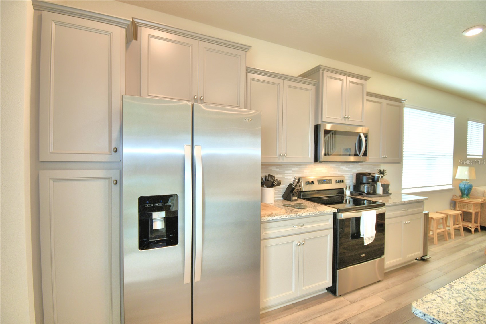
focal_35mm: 15
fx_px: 202
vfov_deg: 77.3
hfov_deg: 100.4
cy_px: 162
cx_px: 243
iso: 200
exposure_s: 1/40
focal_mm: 10
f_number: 4.5
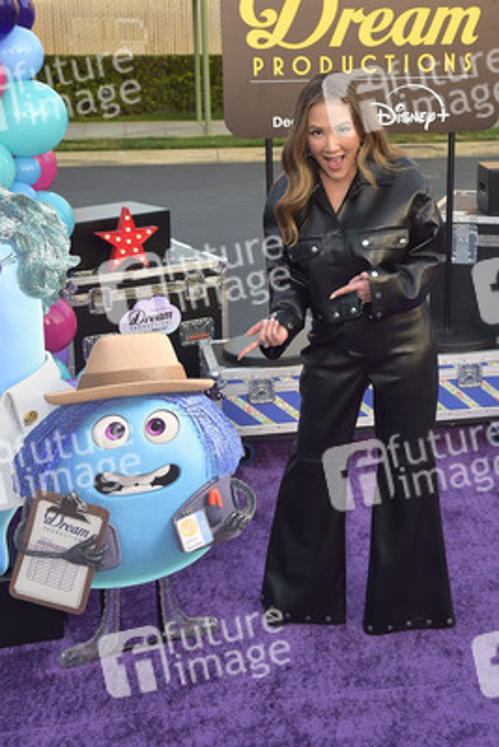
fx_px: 789
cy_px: 374
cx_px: 250
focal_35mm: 38
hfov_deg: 35.1
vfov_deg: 50.7
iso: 640
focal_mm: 38
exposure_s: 1/250
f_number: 6.3
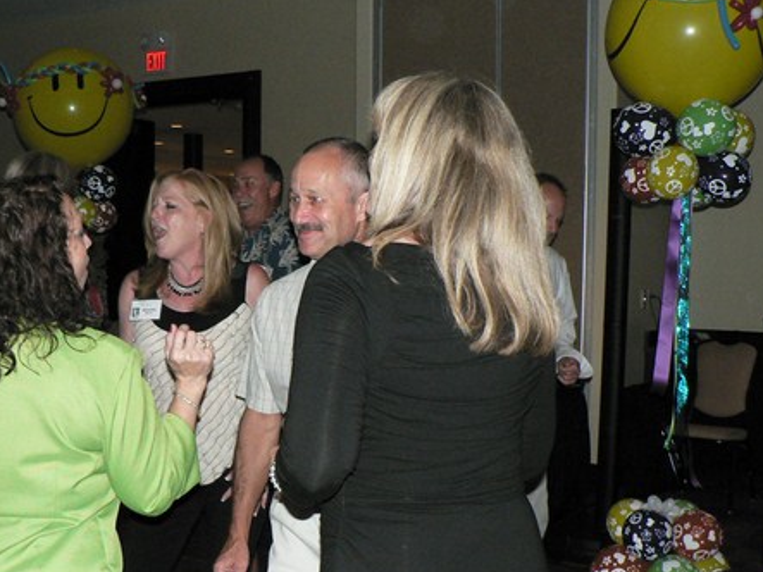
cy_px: 396
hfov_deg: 36.3
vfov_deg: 27.8
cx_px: 234
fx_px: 1146
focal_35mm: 52
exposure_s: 1/60
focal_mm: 6
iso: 300
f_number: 2.8
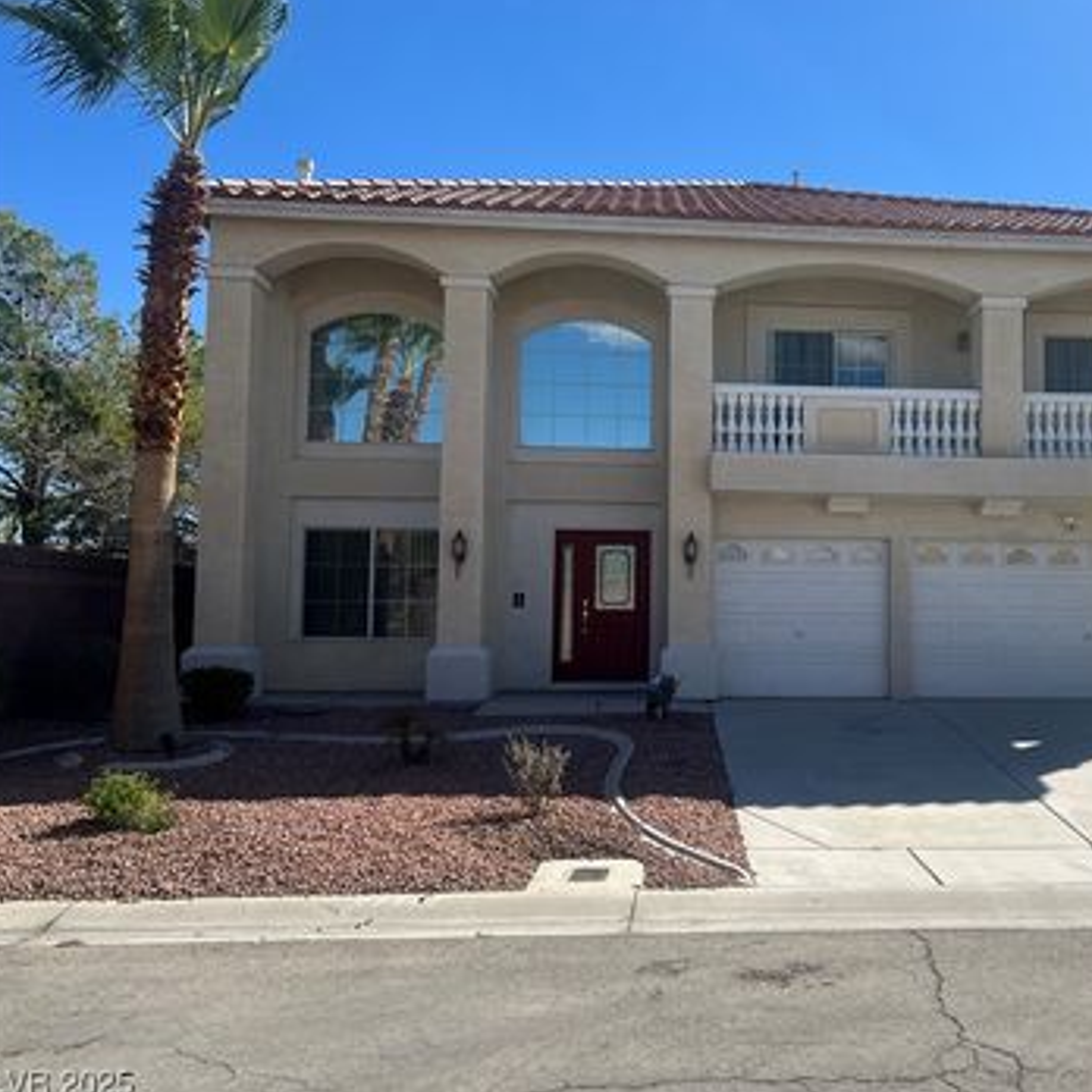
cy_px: 529
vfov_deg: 49.7
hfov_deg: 48.5
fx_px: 1178
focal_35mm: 33
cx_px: 763
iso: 50
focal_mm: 5.7
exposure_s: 1/4444
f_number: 1.5
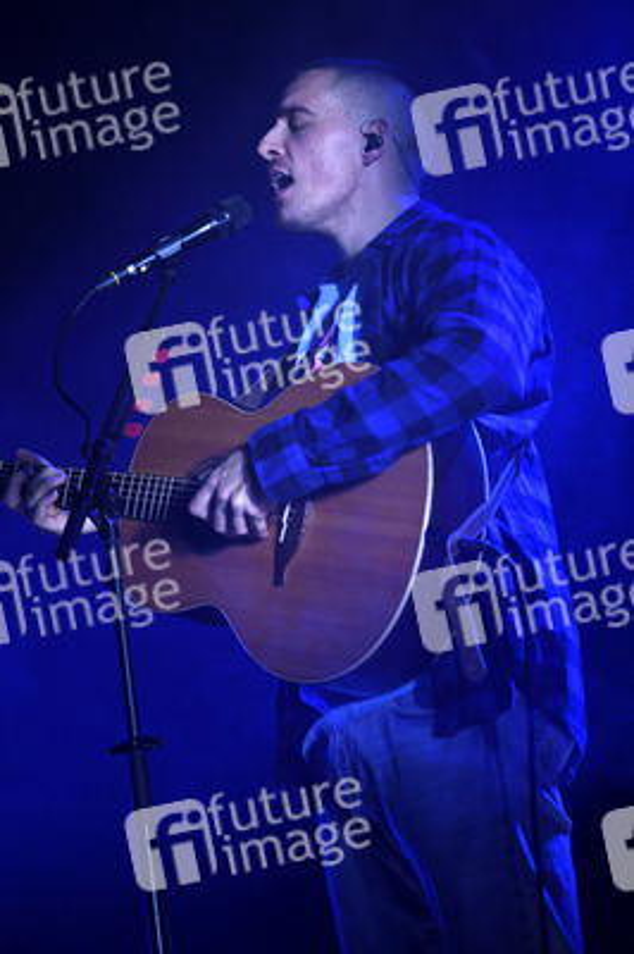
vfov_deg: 16.4
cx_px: 317
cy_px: 477
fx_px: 3308
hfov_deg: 10.9
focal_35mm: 125
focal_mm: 125
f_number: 3.5
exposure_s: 1/250
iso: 800
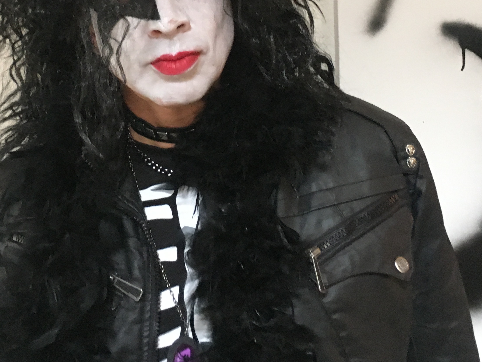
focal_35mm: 53
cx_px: 198
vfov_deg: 26.9
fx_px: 738
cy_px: 60
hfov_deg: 36.1
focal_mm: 4.15
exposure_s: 1/15
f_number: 2.2
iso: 200
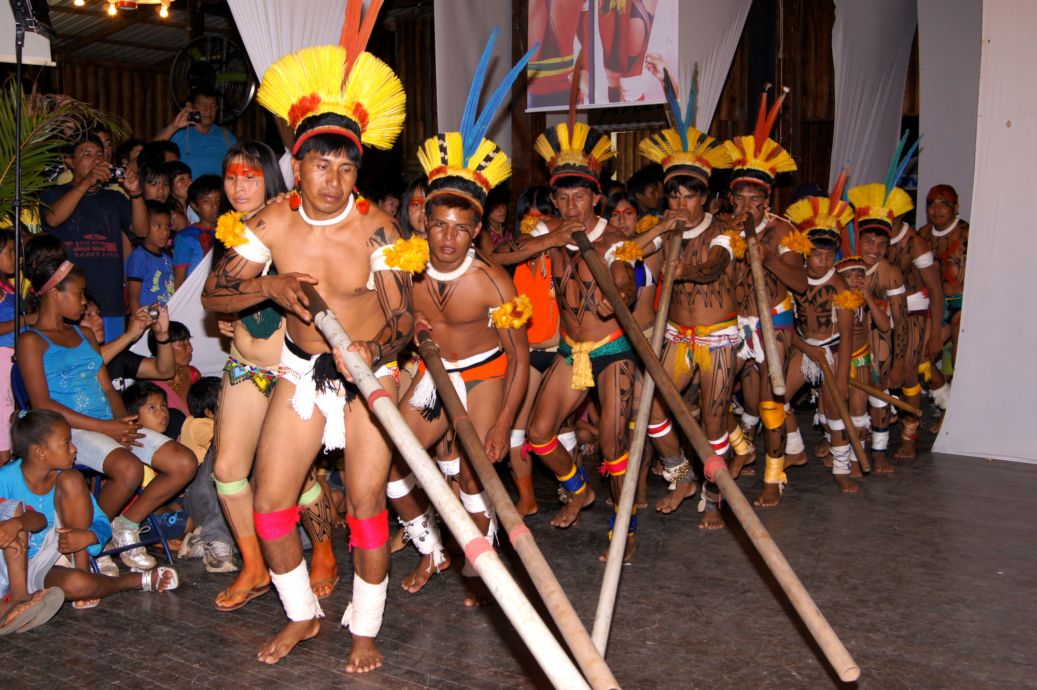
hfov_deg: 43.6
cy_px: 345
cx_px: 518
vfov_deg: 29.8
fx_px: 1295
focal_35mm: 45
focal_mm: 30
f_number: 5.6
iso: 400
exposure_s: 1/60
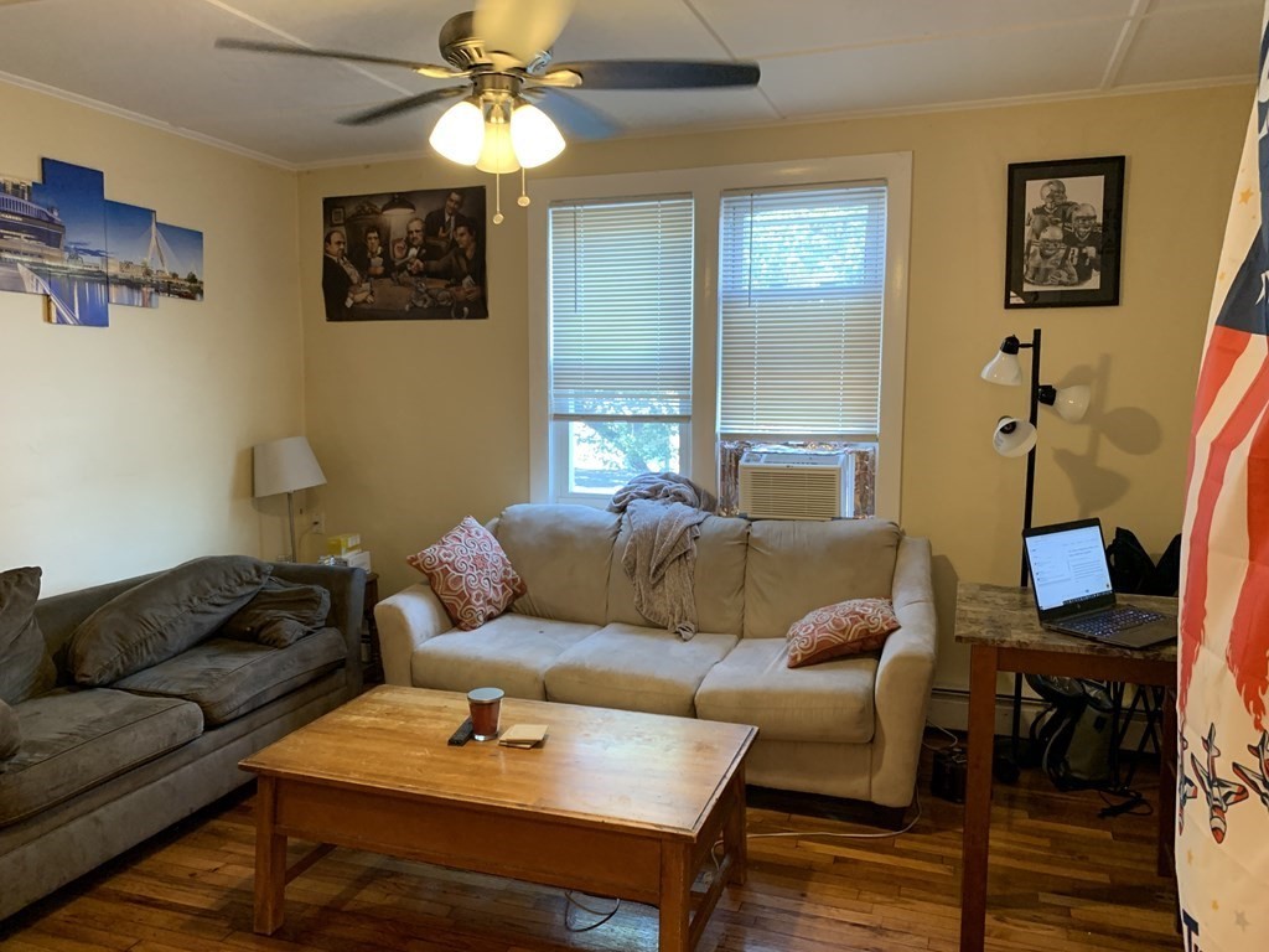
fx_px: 953
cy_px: 476
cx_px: 634
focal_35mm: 26
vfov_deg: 53.1
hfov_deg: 67.3
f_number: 1.8
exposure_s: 1/60
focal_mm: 4.25
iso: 200
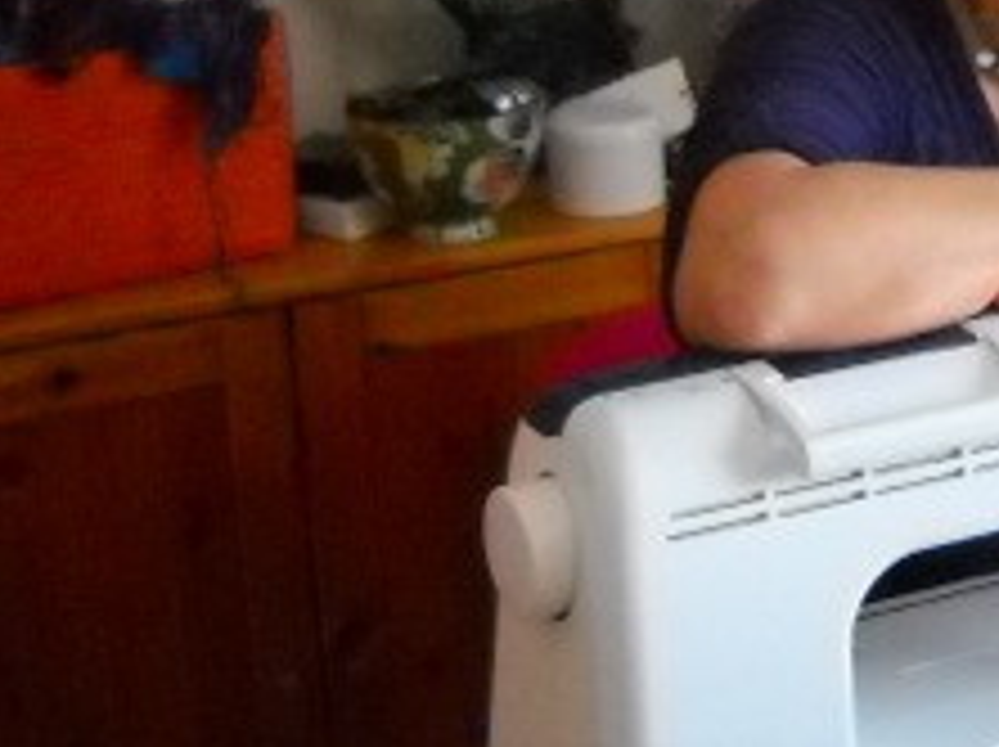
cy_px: 153
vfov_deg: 13.3
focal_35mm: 111
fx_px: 3200
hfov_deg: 16.8
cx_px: 1274
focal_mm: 6.72
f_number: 3.1
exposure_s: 1/100
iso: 800
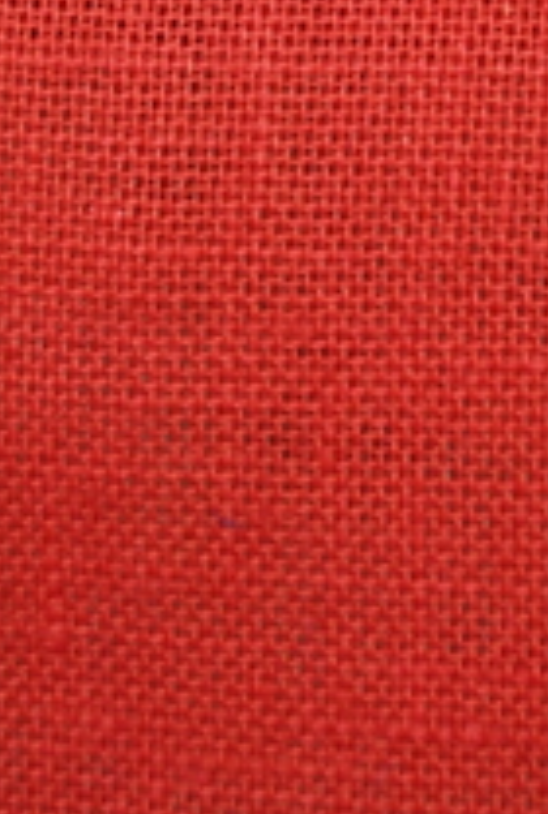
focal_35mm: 173
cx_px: 534
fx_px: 3924
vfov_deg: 11.2
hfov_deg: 8.0
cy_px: -513
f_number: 4.5
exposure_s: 1/40
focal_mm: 30
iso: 200
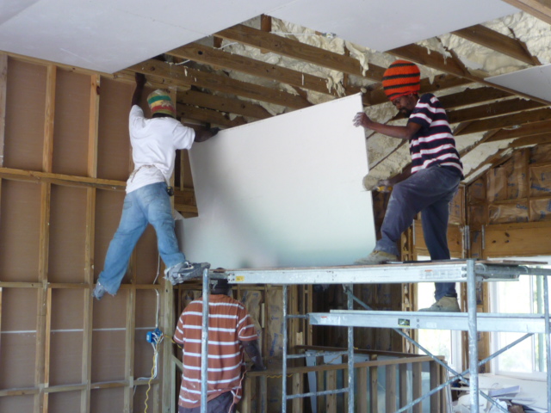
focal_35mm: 47
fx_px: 748
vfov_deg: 30.9
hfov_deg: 40.4
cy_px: 206
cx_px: 276
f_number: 3.3
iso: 100
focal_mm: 4.7
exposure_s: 1/30
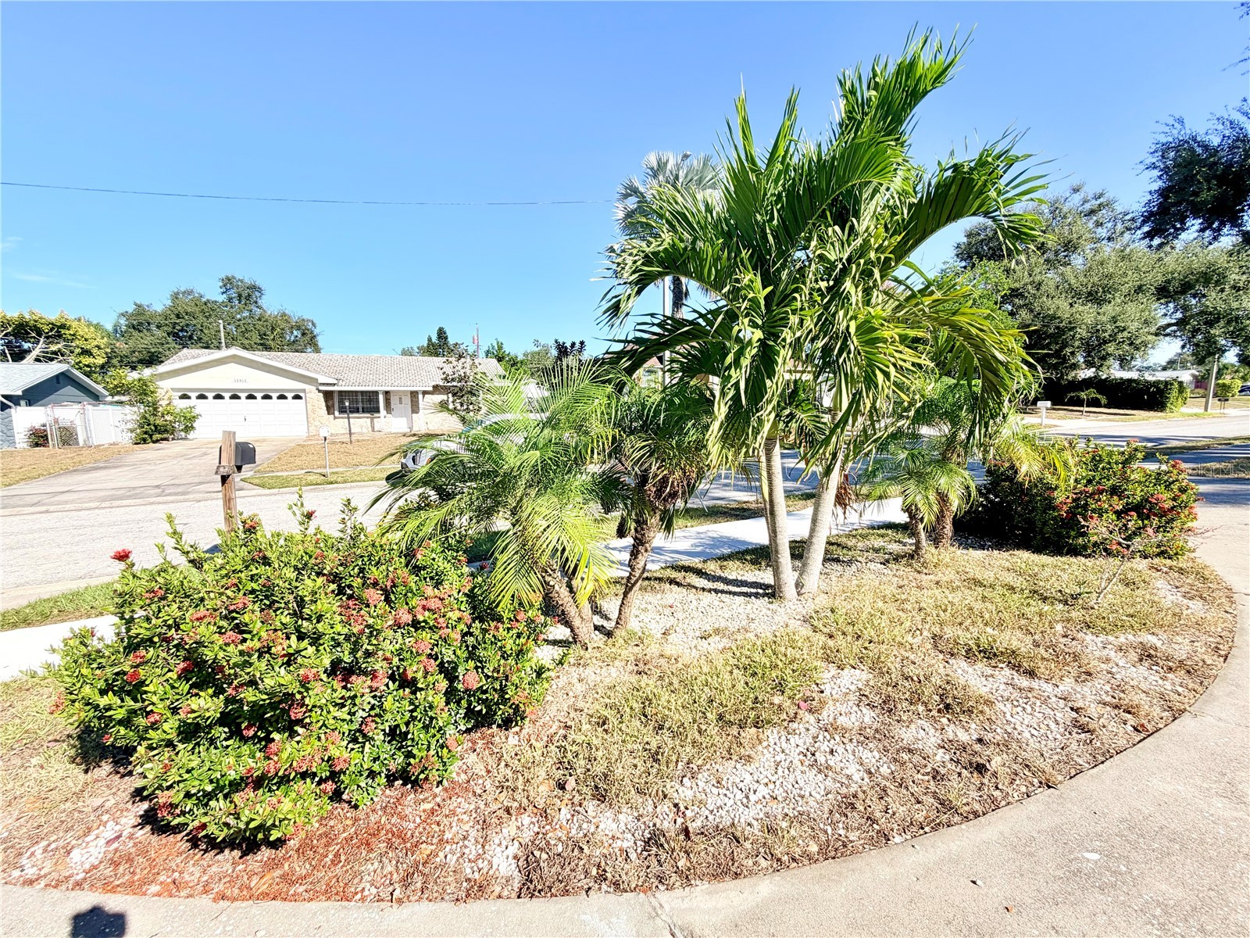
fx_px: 506
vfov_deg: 85.7
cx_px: 625
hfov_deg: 102.1
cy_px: 469
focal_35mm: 14
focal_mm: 2.22
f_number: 2.2
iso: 25
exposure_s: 1/799
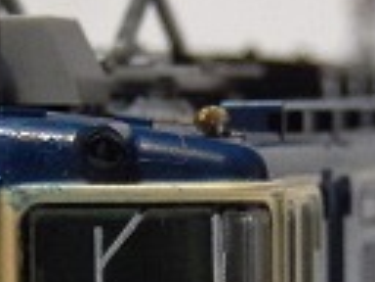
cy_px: 379
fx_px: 4821
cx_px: 223
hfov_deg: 4.5
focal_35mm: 445
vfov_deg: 3.3
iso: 200
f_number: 5.2
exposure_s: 1/5
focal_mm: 17
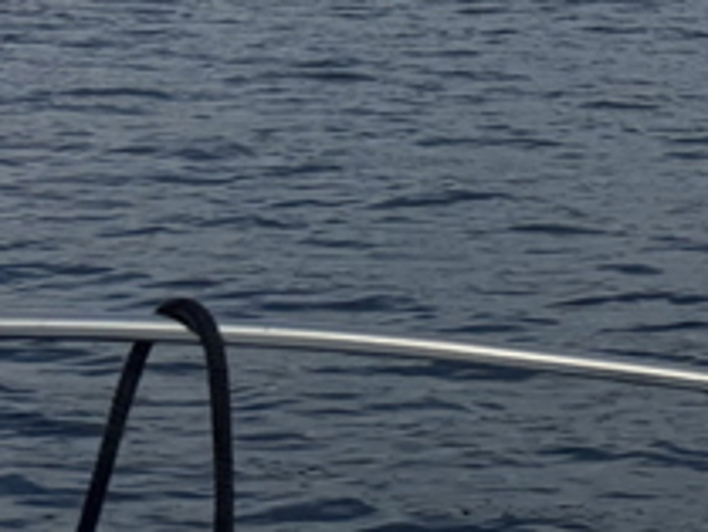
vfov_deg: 9.5
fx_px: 2824
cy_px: -762
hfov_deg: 11.9
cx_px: 1636
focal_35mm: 138
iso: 80
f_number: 1.78
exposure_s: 1/3584
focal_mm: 6.76
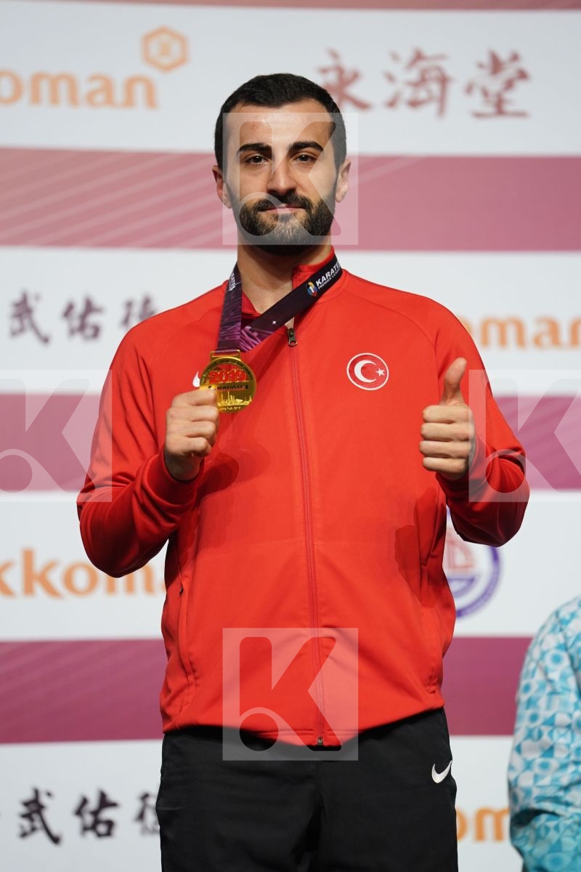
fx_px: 4841
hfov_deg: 6.9
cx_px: 290
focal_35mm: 200
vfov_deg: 10.3
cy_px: 436
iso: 1250
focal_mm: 200
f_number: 2.8
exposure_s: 1/250
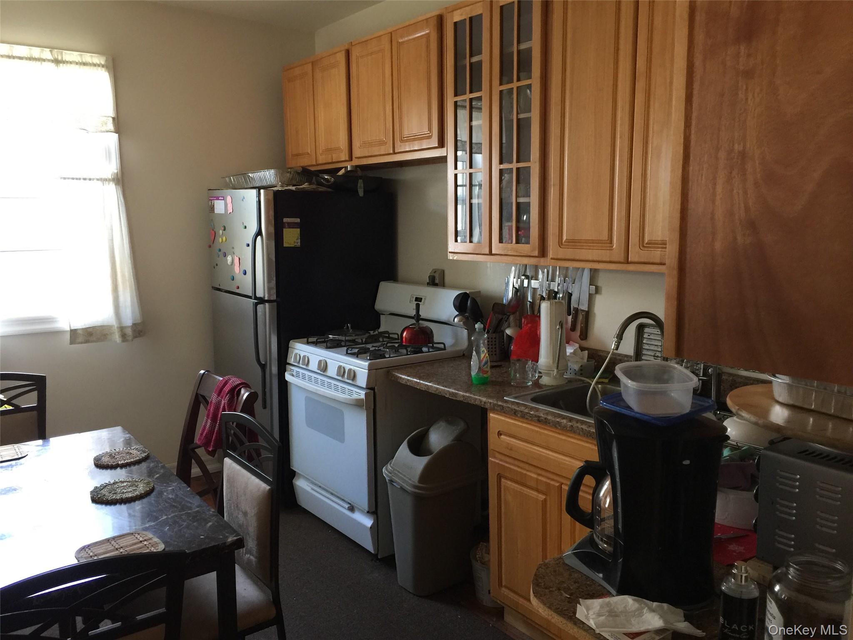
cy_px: 320
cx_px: 426
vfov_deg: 48.2
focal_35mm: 29
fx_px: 715
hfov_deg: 61.7
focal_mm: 4.15
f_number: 2.2
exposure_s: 1/15
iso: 64
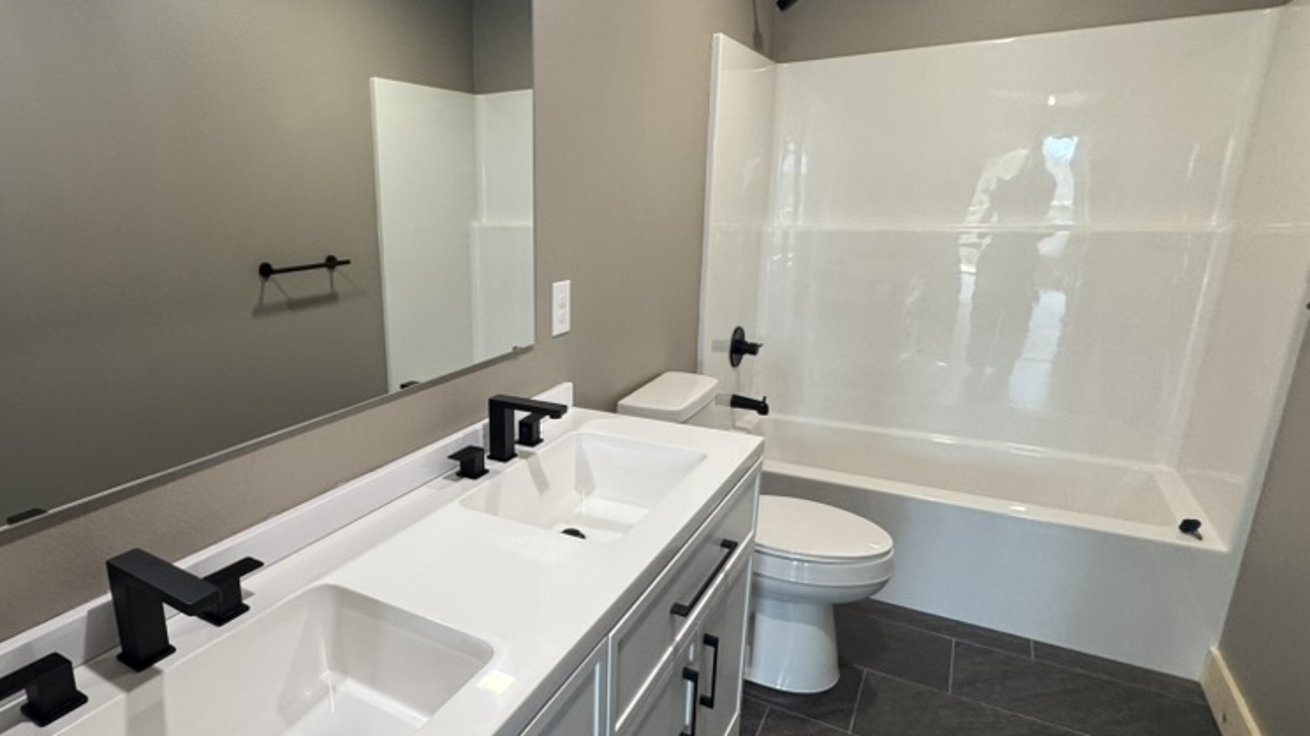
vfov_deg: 53.5
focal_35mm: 21
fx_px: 729
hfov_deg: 82.4
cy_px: 396
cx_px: 500
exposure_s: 1/60
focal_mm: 2.22
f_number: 2.2
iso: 160
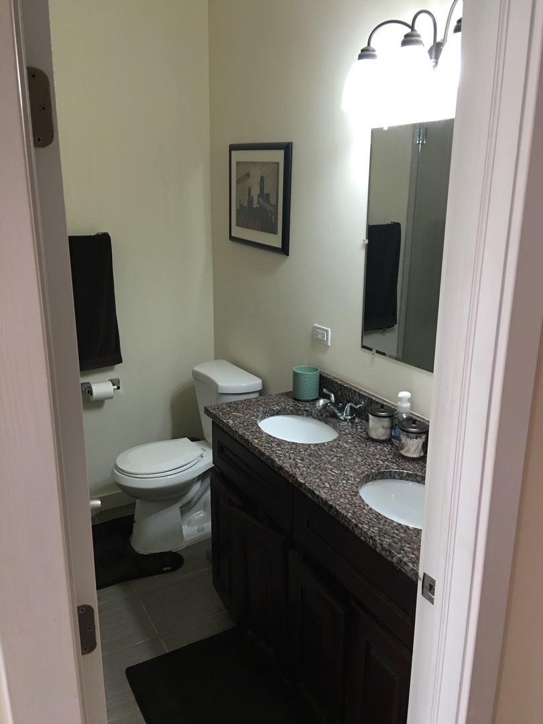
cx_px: 272
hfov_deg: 48.2
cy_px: 362
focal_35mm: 29
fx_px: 607
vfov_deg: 61.7
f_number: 2.2
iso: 50
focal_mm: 4.15
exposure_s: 1/15
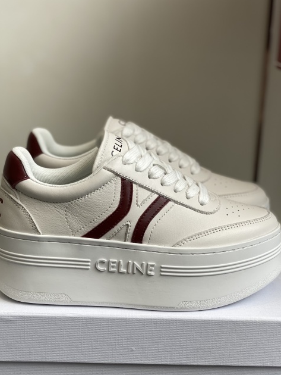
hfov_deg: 22.3
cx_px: 139
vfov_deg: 29.3
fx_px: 714
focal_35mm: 66
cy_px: 234
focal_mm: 6
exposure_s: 1/277
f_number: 2
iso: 20
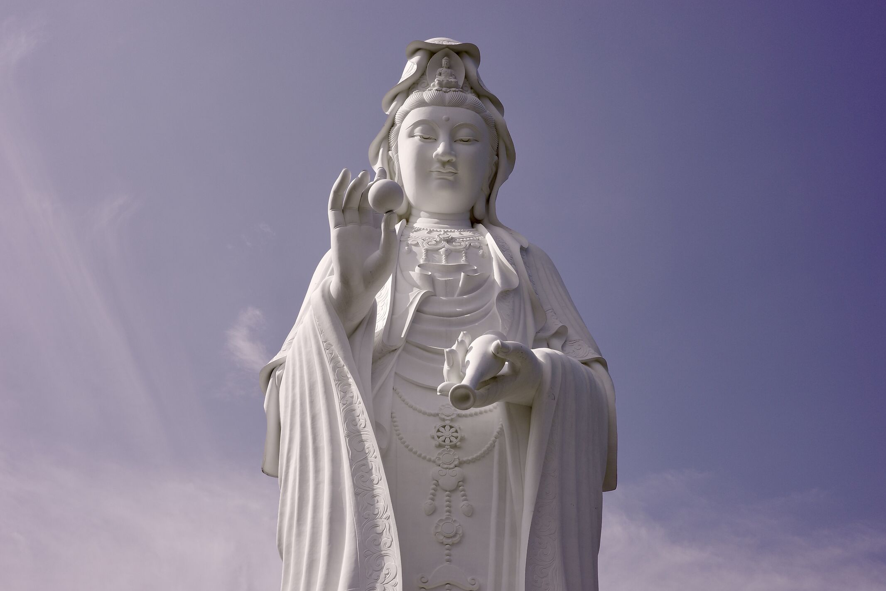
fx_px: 1107
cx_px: 452
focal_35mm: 45
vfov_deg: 29.8
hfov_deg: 43.6
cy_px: 326
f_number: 9
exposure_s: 1/400
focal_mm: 26
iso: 100
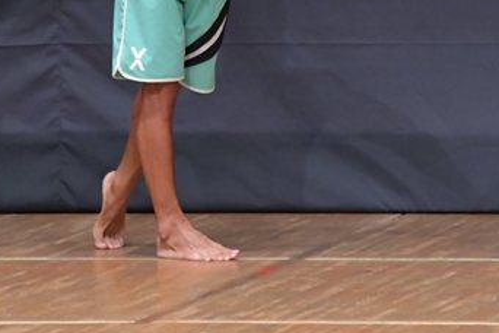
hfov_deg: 2.9
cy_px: -32
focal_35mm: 713
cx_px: 158
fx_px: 9882
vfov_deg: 1.9
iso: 6400
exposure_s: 1/400
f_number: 5.6
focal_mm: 210
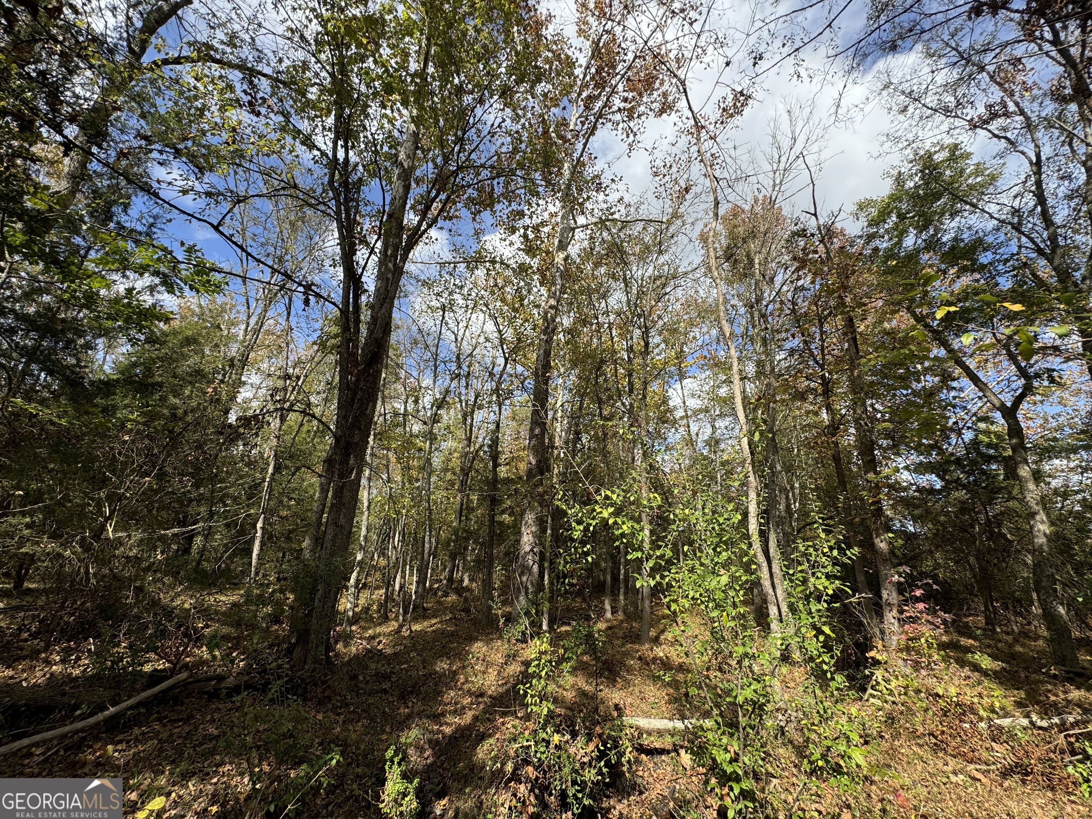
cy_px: 410
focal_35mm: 14
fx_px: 442
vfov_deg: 85.7
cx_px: 546
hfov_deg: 102.1
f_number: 2.2
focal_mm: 2.22
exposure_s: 1/993
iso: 40
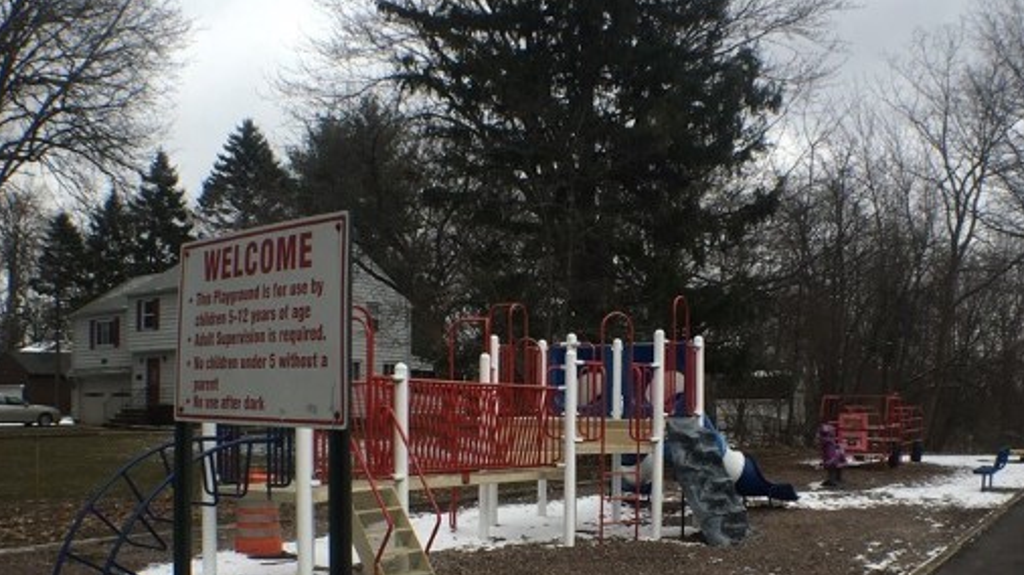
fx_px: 1303
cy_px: 435
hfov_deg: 42.9
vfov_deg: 24.6
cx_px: 538
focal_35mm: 48
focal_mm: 4.15
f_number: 2.2
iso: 25
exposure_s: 1/1115
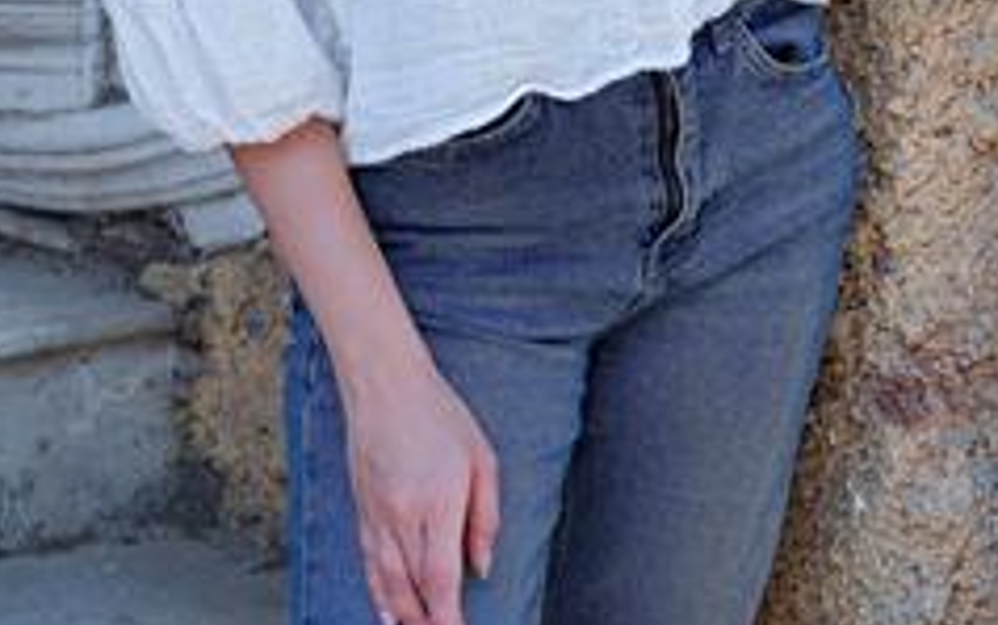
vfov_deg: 10.0
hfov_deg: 16.3
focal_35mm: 128
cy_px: -250
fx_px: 3483
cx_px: 403
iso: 320
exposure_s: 1/400
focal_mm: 68.8
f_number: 5.6
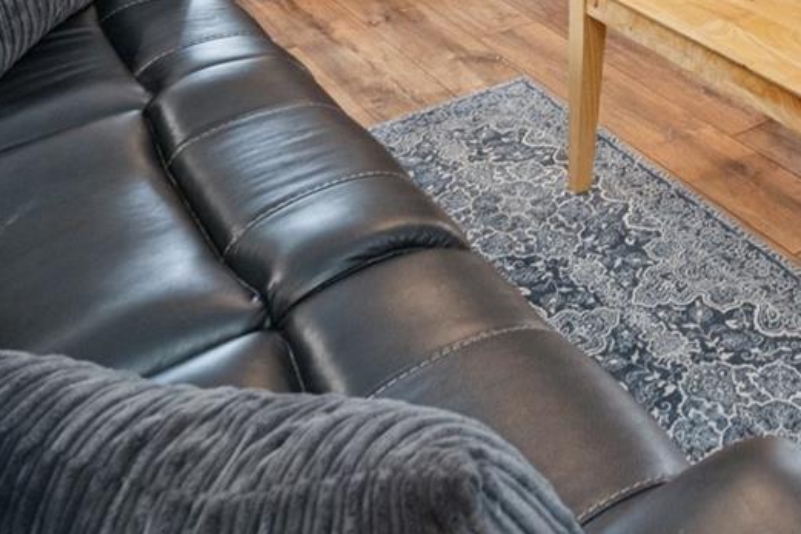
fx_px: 956
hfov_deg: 40.5
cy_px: -216
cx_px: 779
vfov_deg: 25.4
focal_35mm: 43
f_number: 8
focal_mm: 14
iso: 400
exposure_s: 1/6
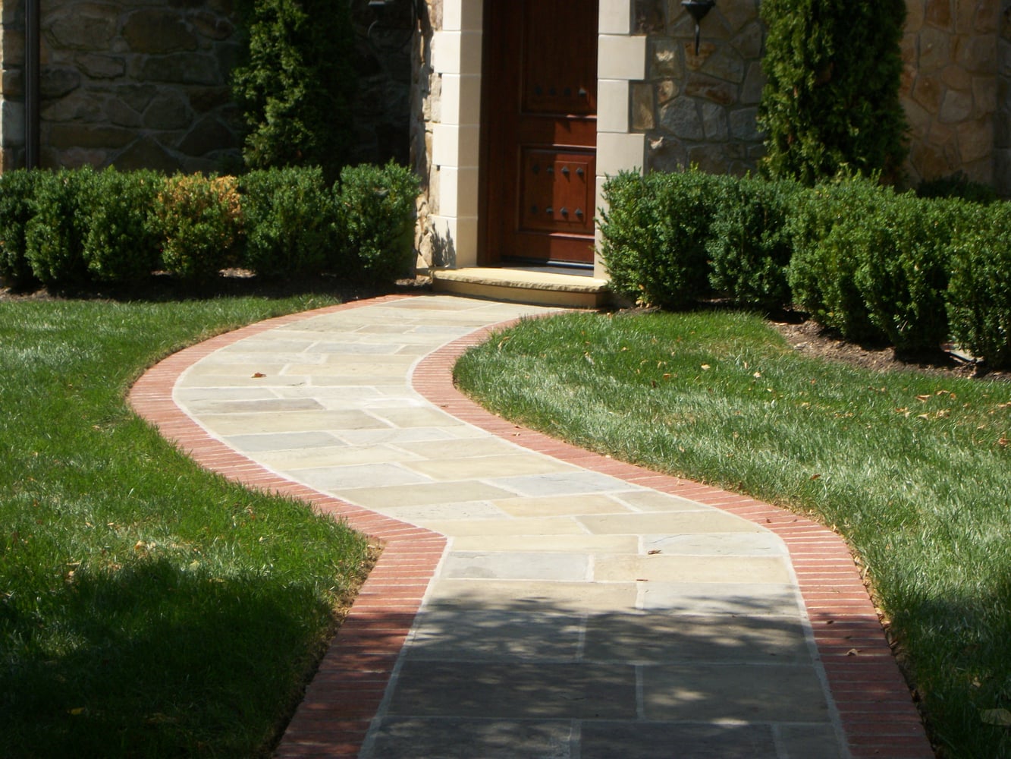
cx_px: 506
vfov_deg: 15.4
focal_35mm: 96
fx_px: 2804
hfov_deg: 20.4
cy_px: 380
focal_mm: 17.1
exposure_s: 1/320
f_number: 5.2
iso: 80
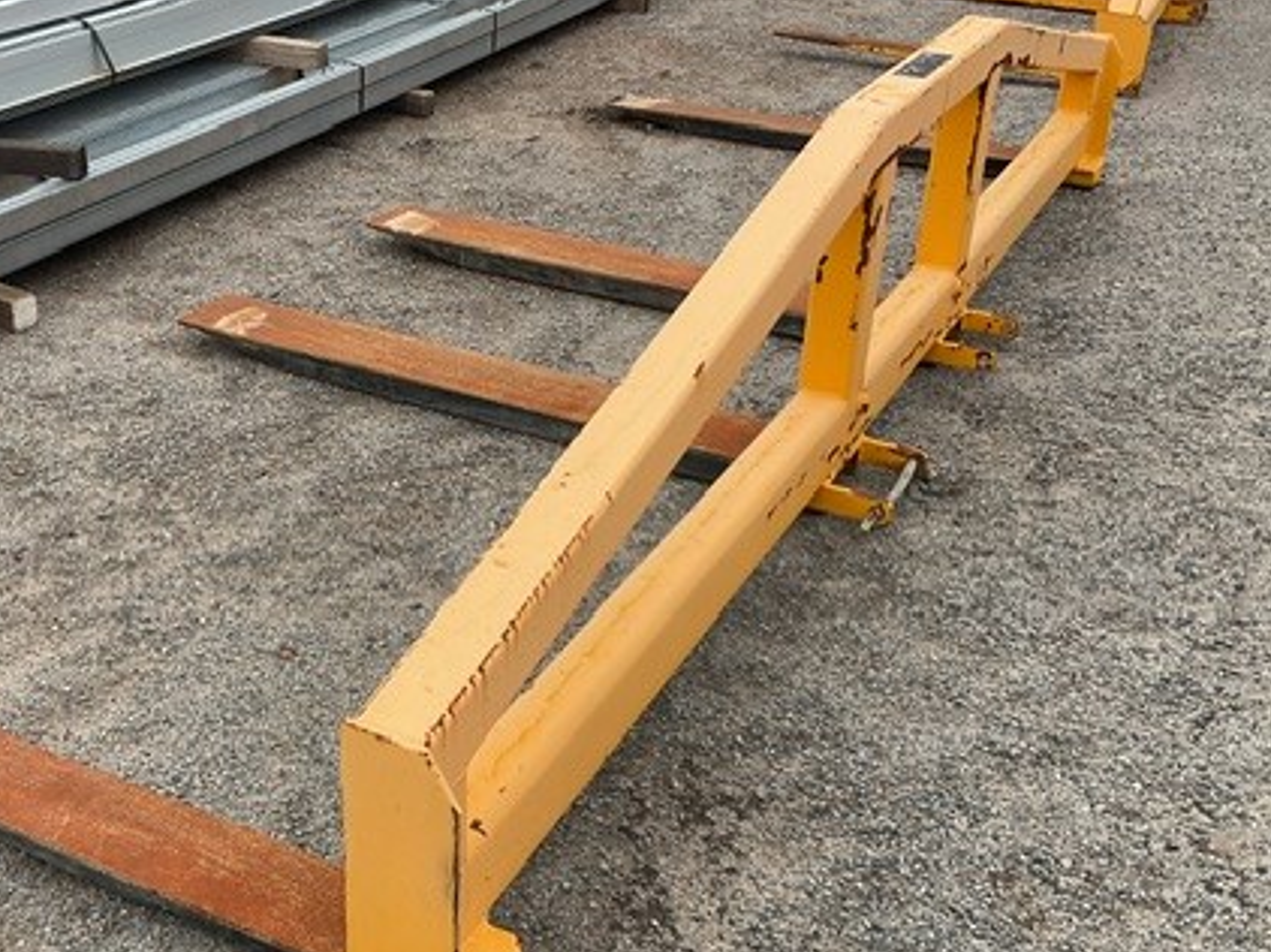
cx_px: 473
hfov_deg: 42.6
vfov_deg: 32.8
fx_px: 1615
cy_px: 494
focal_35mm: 44
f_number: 1.8
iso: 16
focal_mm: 3
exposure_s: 1/1534
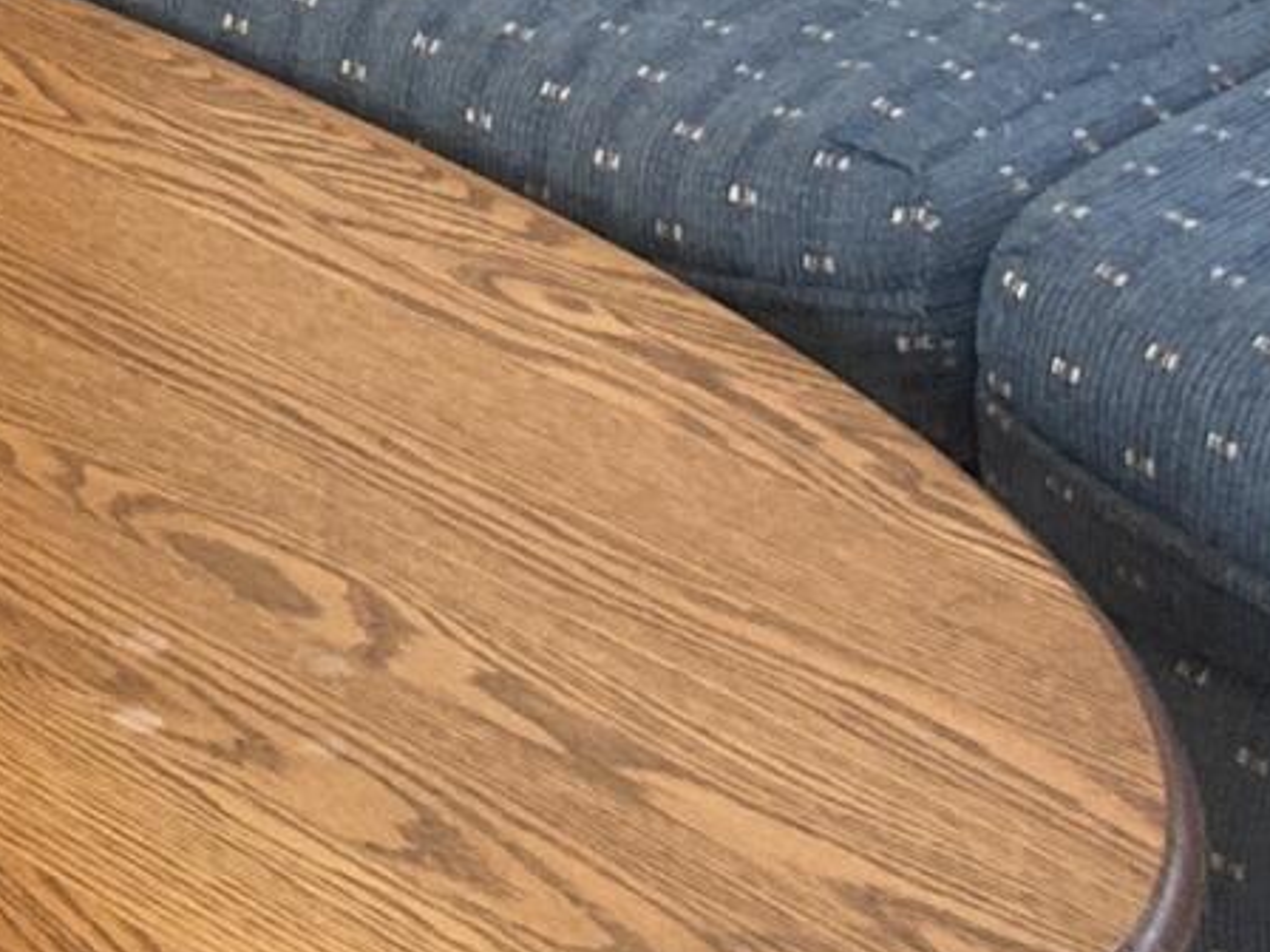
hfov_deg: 9.8
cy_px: -969
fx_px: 6384
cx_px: -1891
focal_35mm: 174
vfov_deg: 8.1
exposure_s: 1/121
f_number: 1.5
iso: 100
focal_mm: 5.7
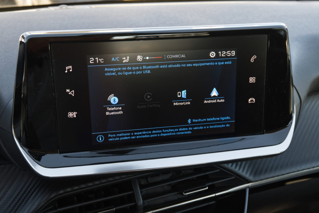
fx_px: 408
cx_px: 160
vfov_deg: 29.3
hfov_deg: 42.7
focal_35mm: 46
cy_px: 106
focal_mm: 30.5
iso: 2000
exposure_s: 1/200
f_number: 7.1
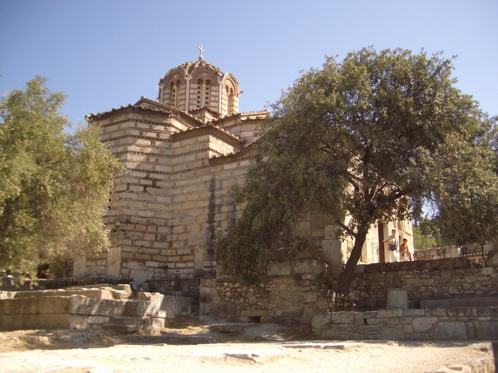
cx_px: 249
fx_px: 504
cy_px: 186
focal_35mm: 35
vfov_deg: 40.7
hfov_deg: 52.6
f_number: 2.6
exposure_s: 1/1250
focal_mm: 5.8
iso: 100
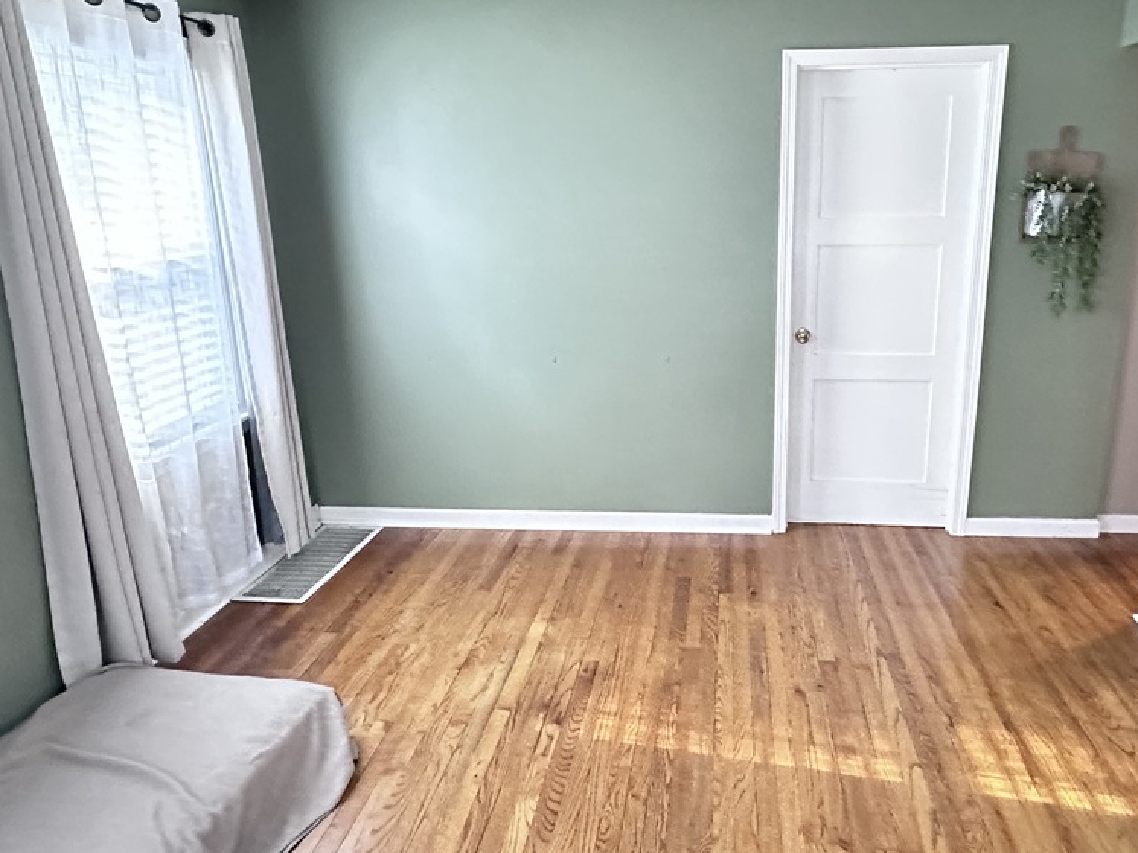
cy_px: 428
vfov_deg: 51.3
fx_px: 887
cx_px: 670
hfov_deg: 64.9
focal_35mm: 27
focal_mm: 2.22
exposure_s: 1/41
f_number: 2.2
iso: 1250
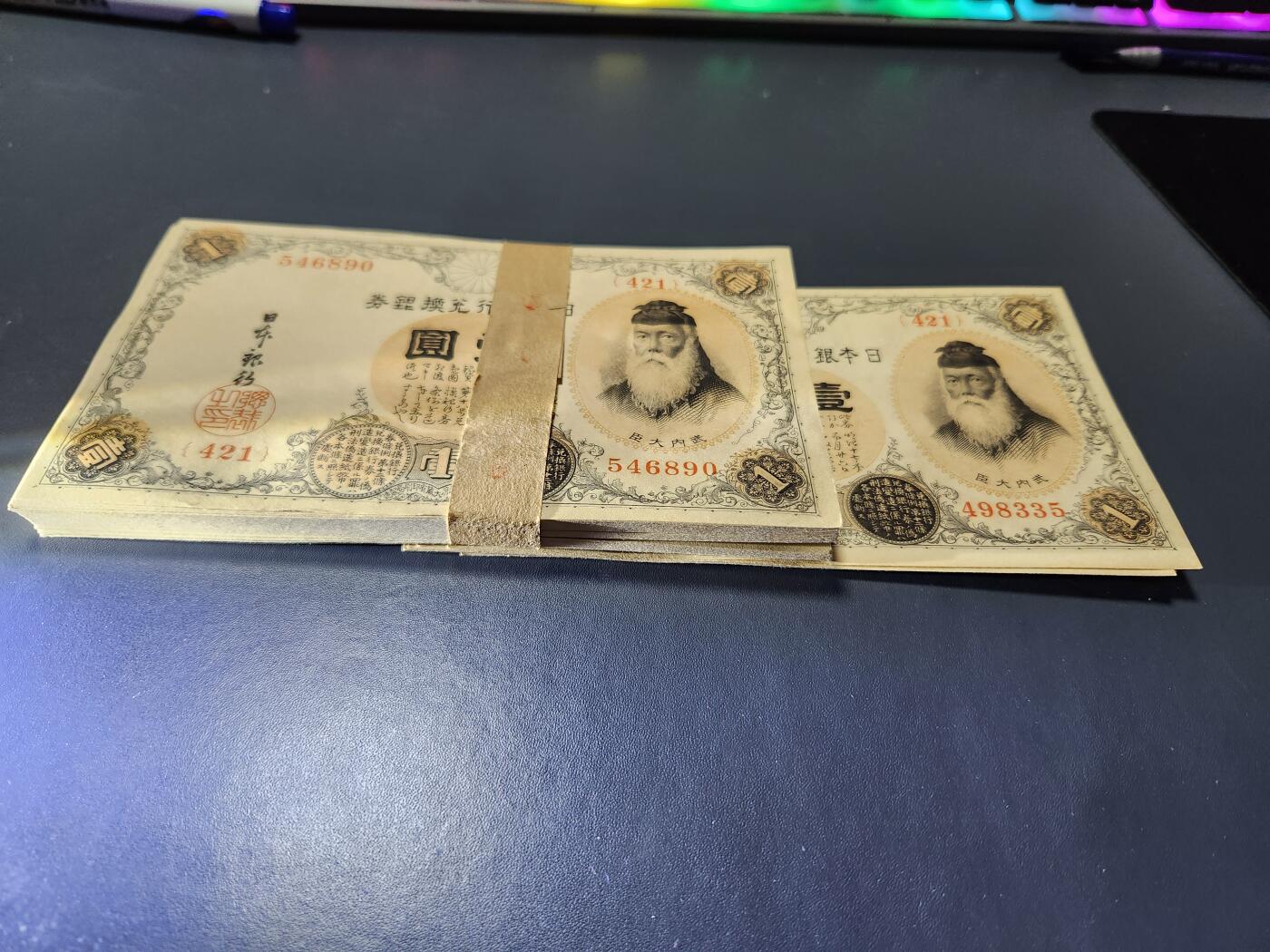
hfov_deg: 73.9
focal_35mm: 23
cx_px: 635
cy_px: 476
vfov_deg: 58.9
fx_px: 844
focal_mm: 5.4
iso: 320
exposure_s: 1/100
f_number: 1.8
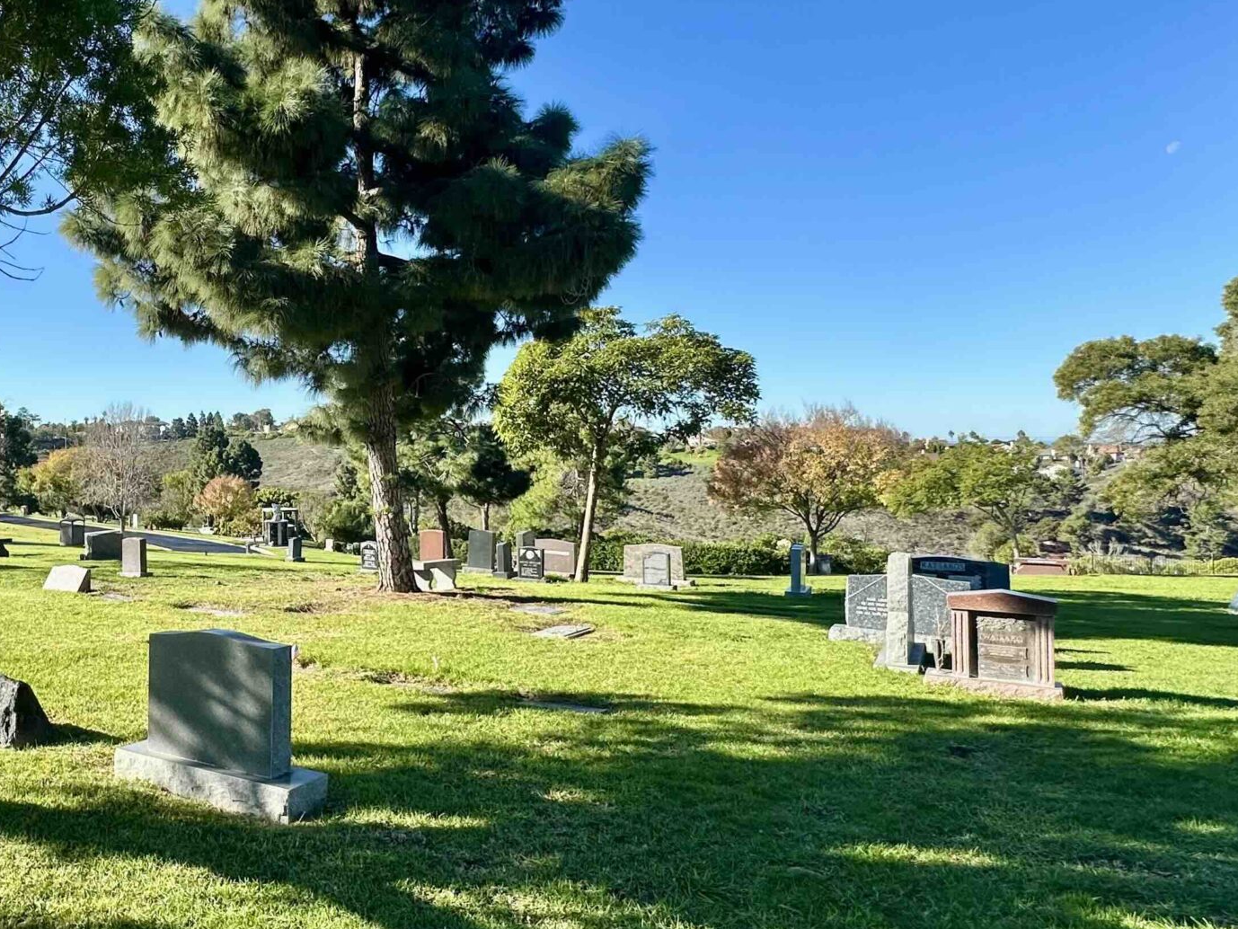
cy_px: 446
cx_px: 279
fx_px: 930
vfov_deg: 53.1
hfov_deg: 62.6
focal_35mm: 26
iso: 40
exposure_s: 1/988
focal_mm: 2.22
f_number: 2.2
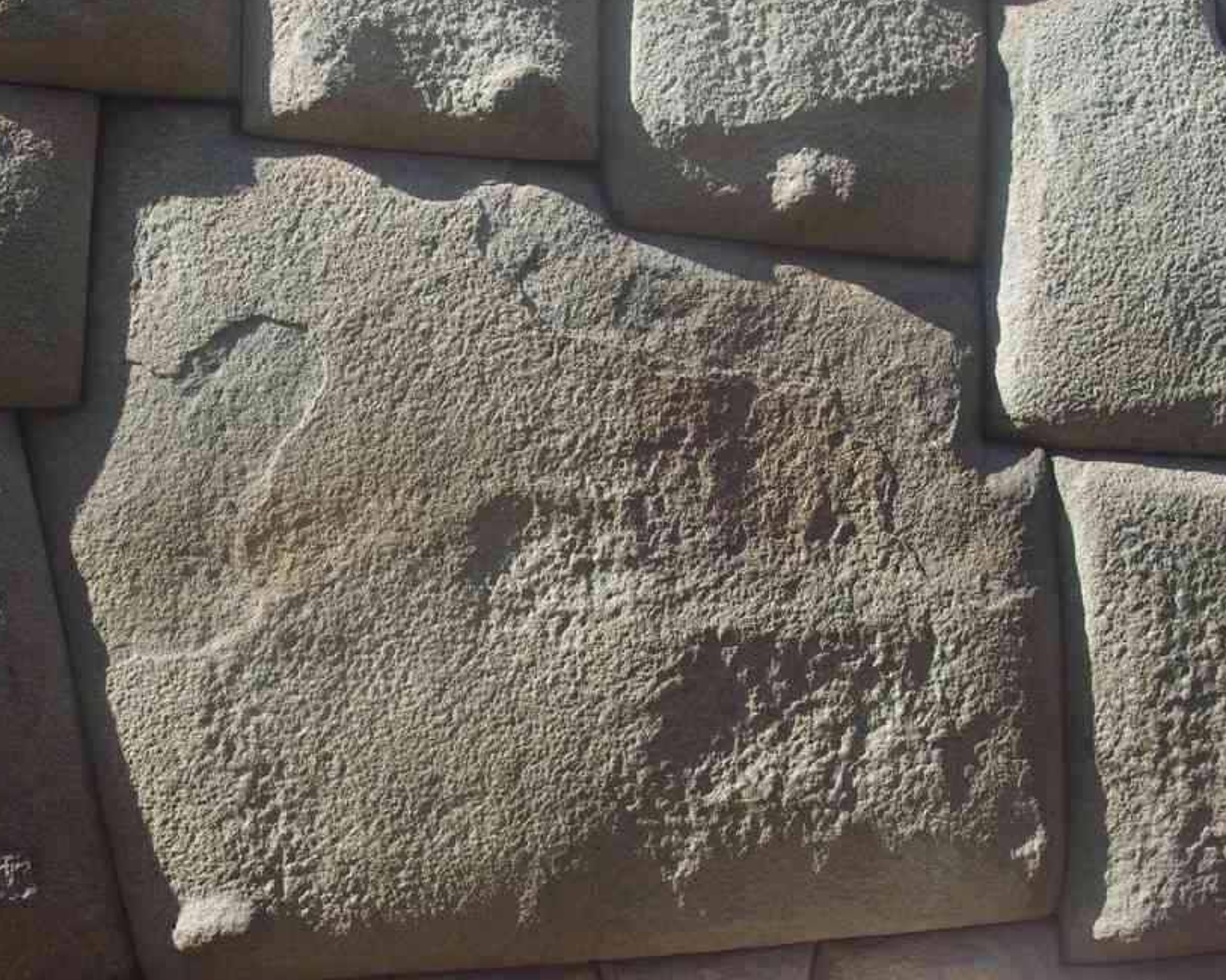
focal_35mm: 45
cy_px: 493
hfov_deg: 41.1
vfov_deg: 33.4
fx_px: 1632
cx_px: 521
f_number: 8
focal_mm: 26
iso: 200
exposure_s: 1/50
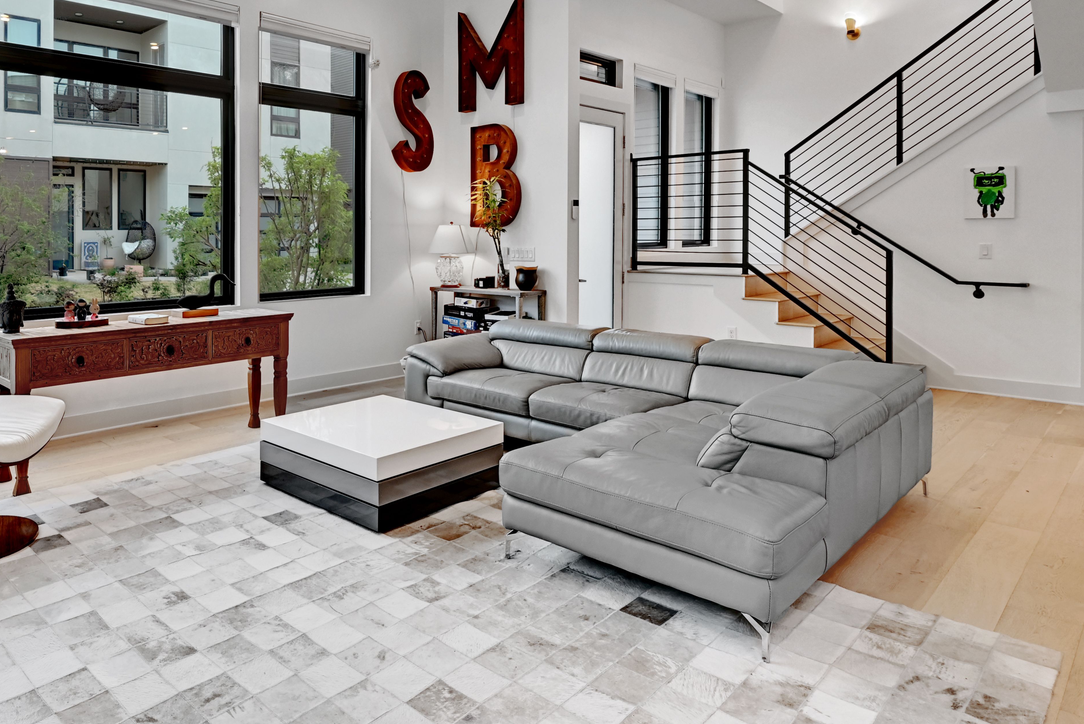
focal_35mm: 24
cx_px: 340
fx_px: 723
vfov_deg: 52.4
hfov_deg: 71.0
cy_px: 255
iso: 400
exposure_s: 1/5
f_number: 10
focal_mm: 15
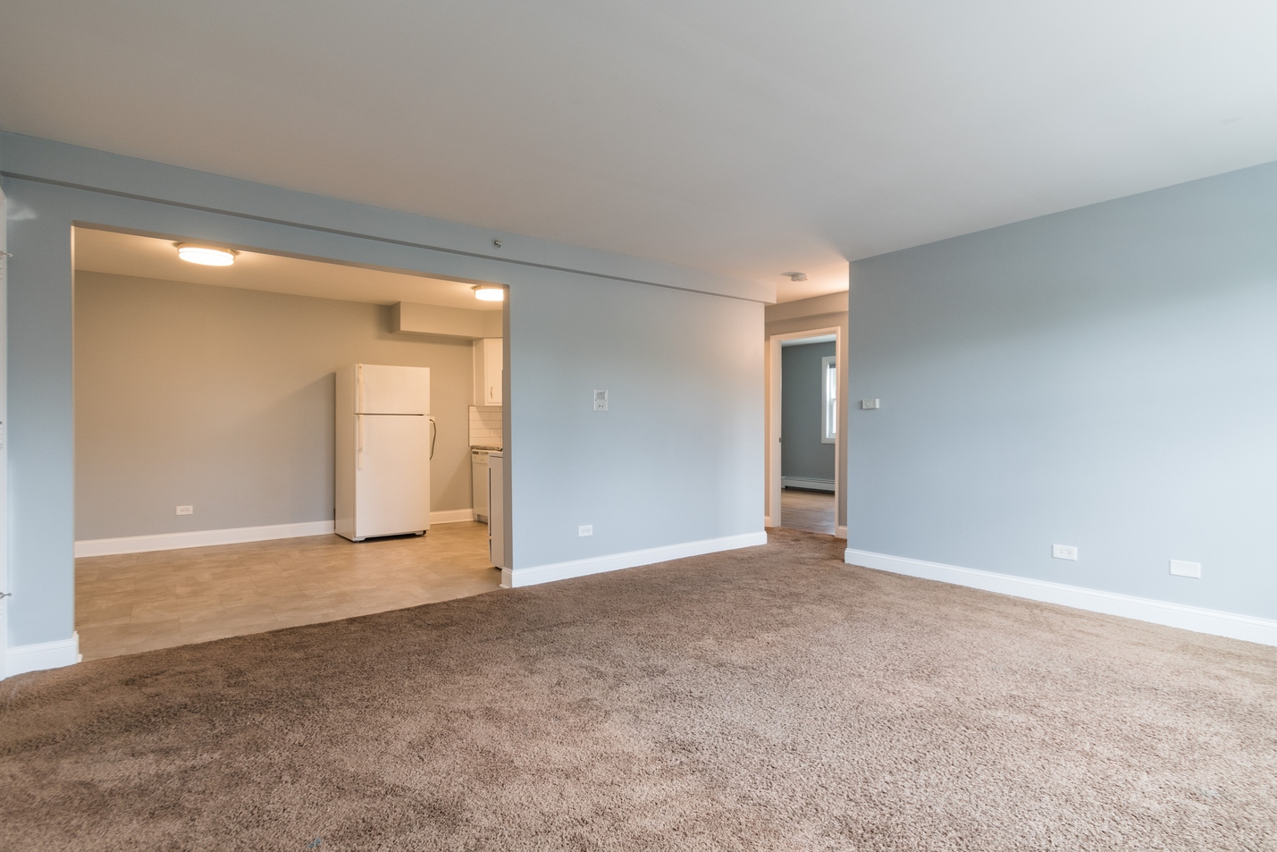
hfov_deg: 93.2
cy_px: 422
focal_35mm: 17
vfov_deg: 70.5
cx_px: 621
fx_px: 603
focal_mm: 10
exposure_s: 1/10
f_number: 8
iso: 200
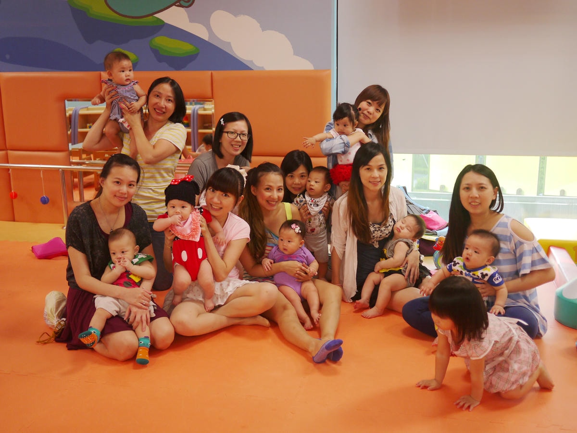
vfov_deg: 36.0
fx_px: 667
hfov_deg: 46.8
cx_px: 288
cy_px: 216
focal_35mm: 40
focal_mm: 20
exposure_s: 1/125
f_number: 1.7
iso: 160
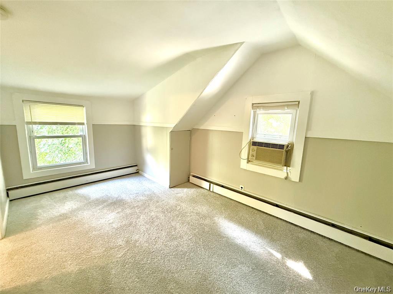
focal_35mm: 14
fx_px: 159
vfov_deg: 85.7
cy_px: 147
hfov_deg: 102.1
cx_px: 196
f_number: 2.2
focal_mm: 2.22
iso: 640
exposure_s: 1/60
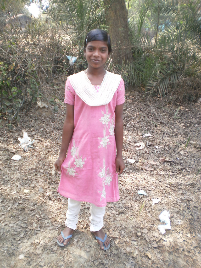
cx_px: 100
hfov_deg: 39.7
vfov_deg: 51.4
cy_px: 134
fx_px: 279
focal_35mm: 36
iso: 100
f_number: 3.1
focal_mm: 6.3
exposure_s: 1/100
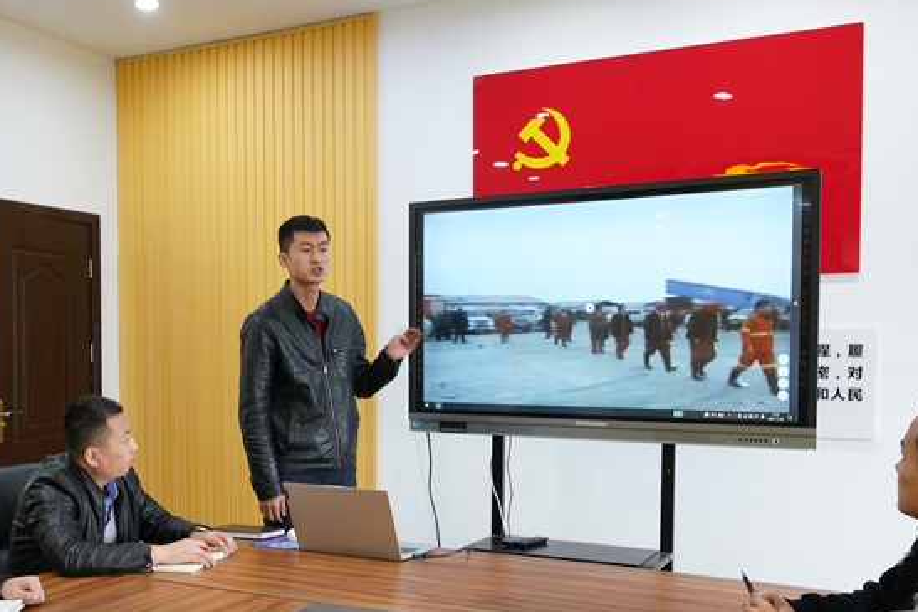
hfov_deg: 50.5
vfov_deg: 34.8
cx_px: 388
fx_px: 969
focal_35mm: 38
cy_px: 393
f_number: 6.3
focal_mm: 26
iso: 2500
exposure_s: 1/50
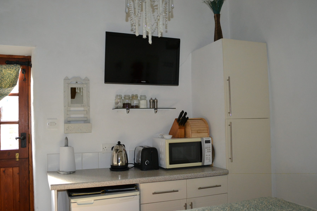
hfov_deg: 60.2
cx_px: 144
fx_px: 273
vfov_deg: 42.3
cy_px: 103
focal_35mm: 31
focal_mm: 18
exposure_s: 1/60
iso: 1100
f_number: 3.5
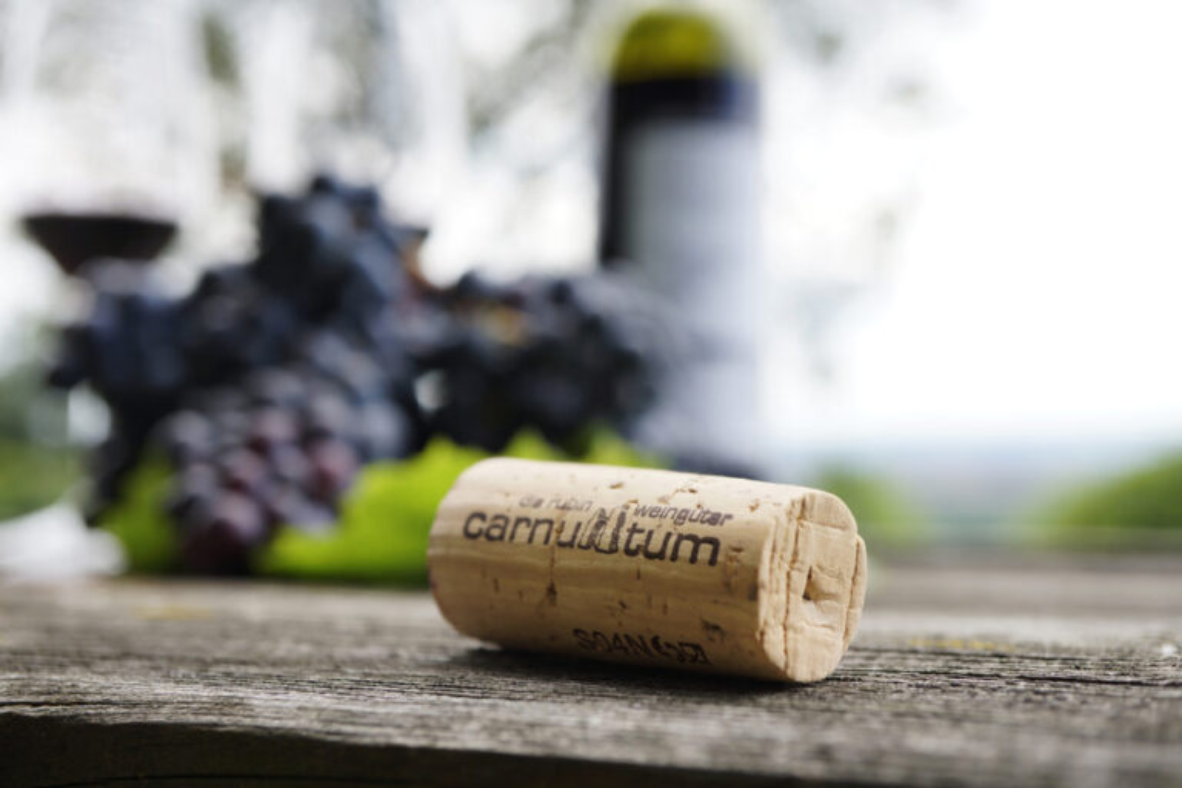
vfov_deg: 29.9
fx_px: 1477
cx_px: 591
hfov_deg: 43.6
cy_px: 394
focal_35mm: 45
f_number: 5
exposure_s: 1/200
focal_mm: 30
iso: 100
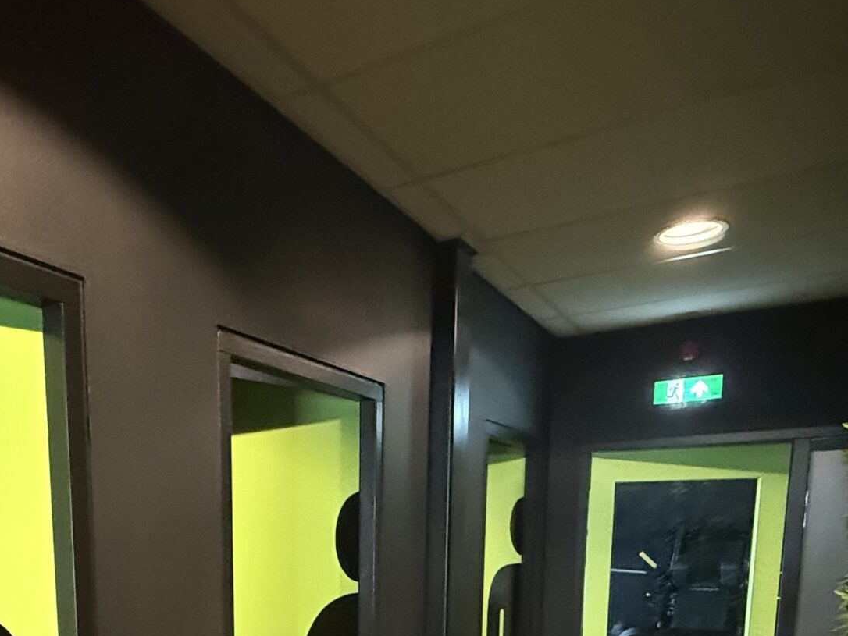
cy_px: 664
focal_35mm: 33
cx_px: 248
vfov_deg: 37.4
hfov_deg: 53.6
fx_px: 809
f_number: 2.2
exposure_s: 1/33
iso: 1250
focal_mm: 2.22
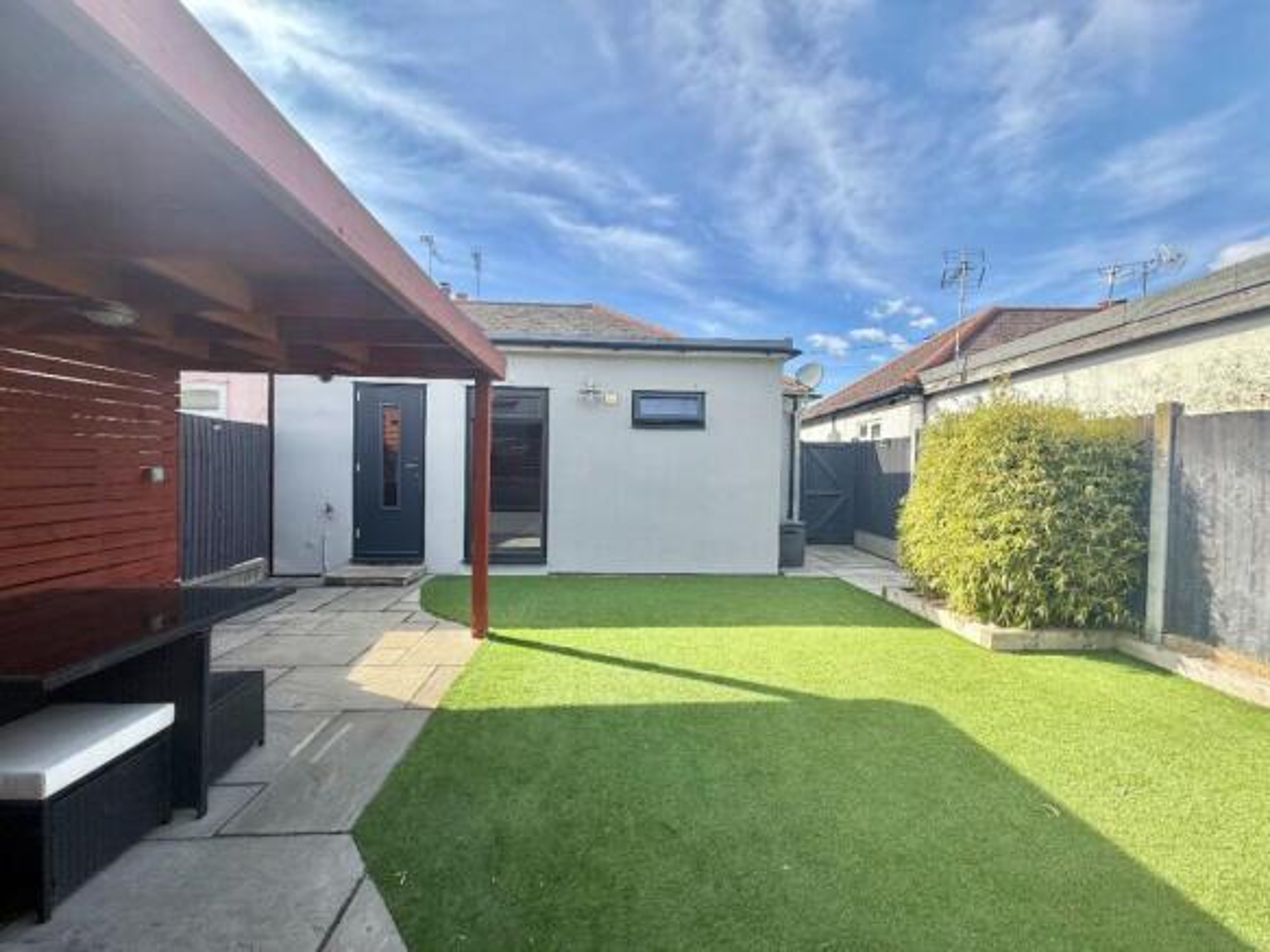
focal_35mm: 14
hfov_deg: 102.1
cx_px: 635
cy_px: 476
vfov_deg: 85.7
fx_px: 514
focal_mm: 2.22
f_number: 2.2
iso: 50
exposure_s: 1/799
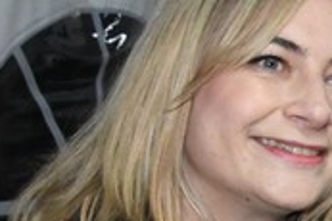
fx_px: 1833
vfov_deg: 6.8
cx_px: 652
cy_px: 264
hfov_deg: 9.7
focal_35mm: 199
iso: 8000
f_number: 9
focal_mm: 28
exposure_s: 1/125
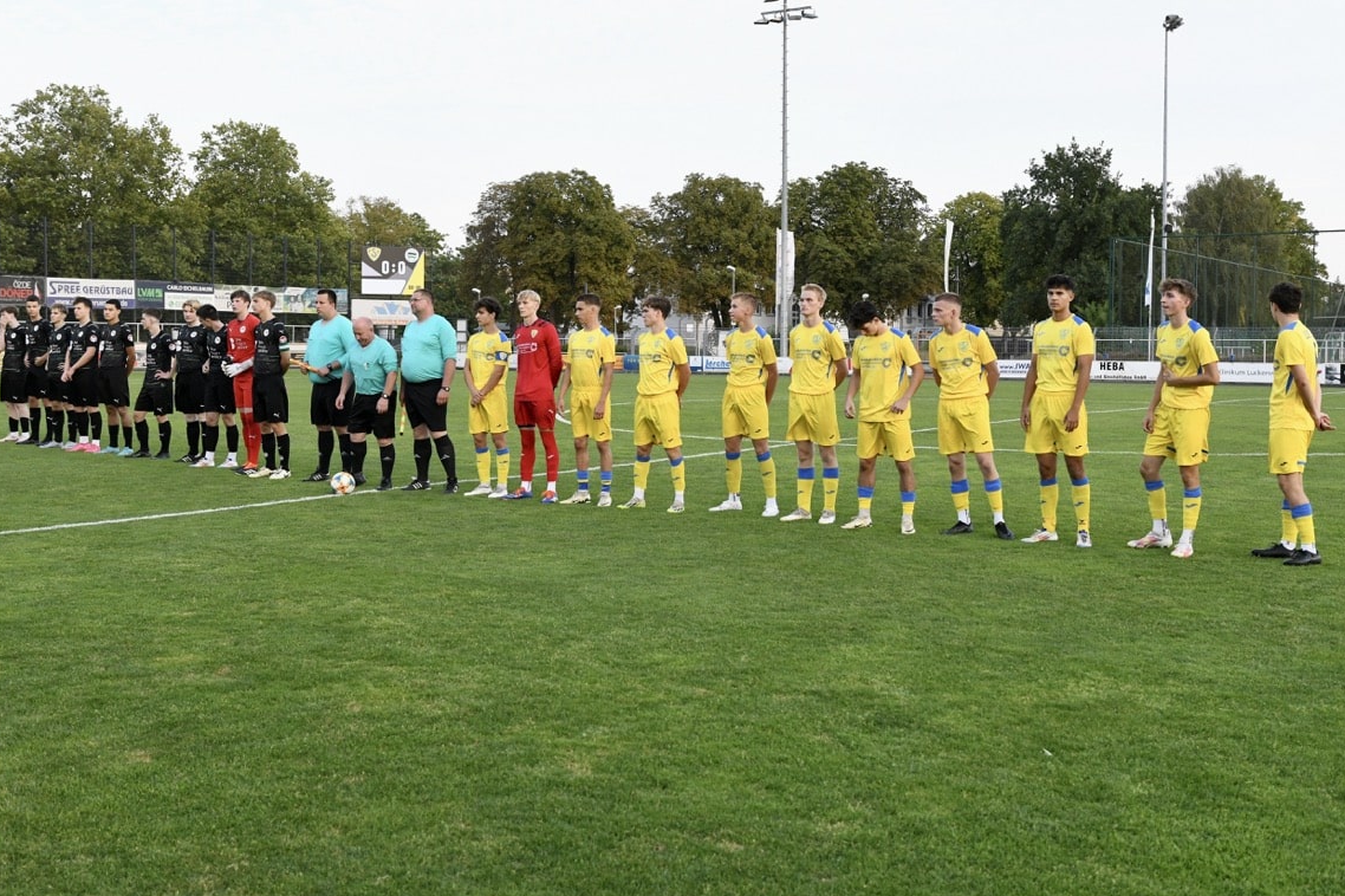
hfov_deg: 53.1
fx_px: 1345
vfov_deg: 36.9
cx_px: 668
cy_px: 446
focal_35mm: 36
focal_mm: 32
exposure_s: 1/1600
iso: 2000
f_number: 4.5
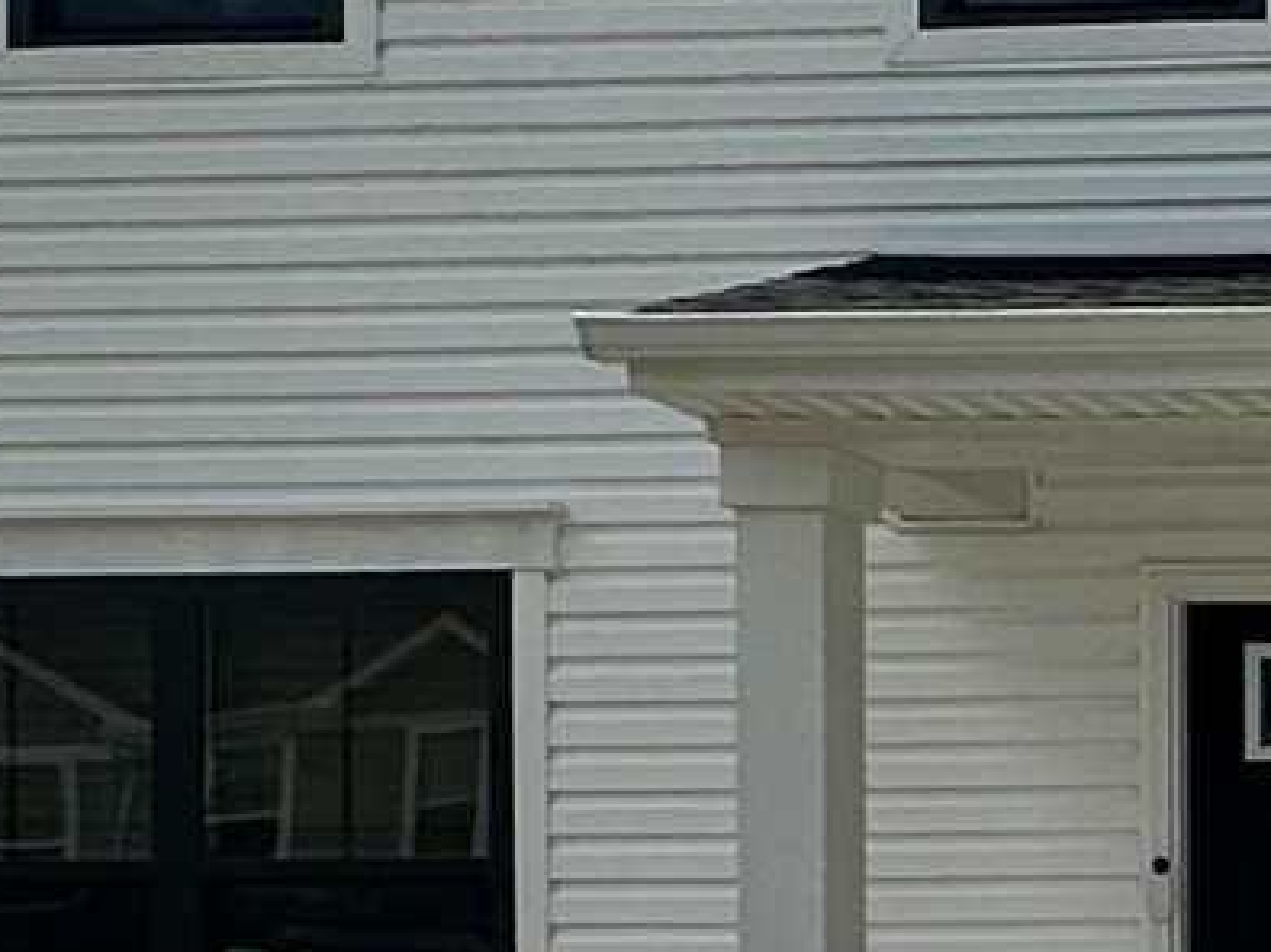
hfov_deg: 14.7
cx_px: 2577
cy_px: 1196
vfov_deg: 13.2
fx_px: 4001
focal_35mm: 109
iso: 50
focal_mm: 2.22
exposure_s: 1/4464
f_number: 2.2
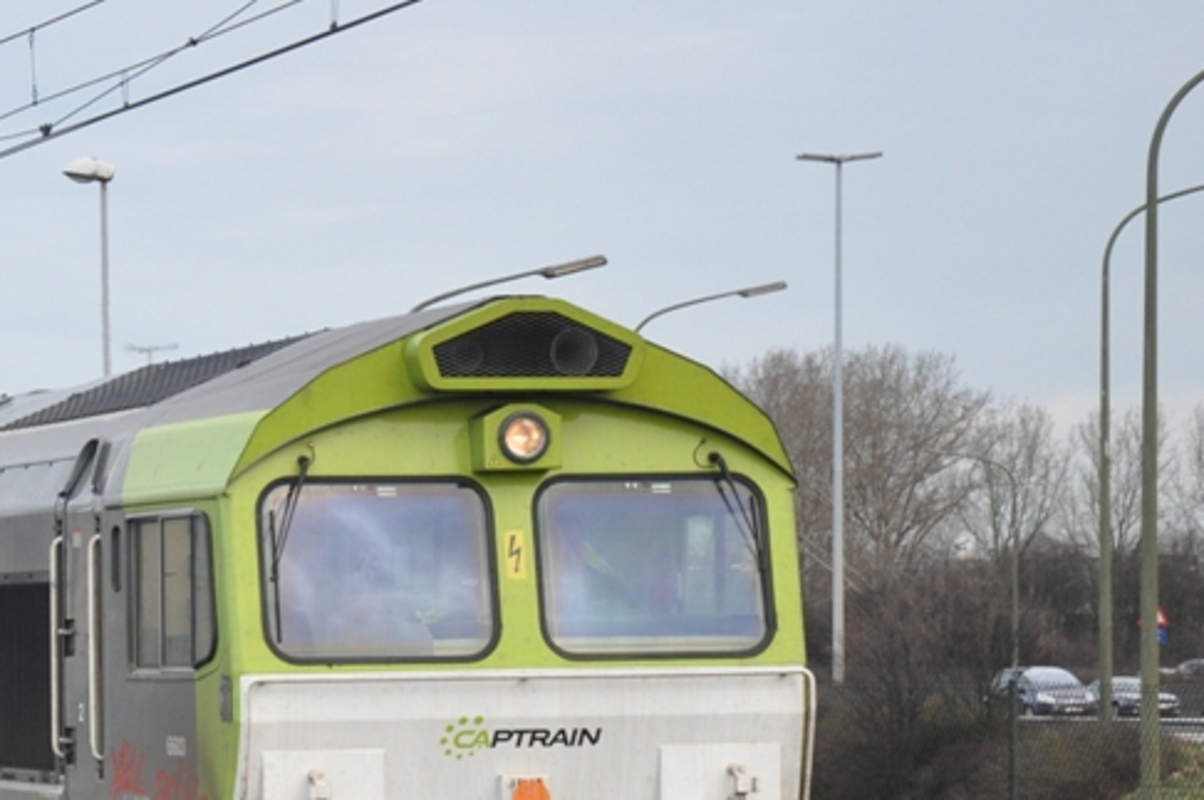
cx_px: -17
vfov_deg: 8.6
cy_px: 696
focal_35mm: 158
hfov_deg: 12.8
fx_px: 5279
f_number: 5
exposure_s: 1/500
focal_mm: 50
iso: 900
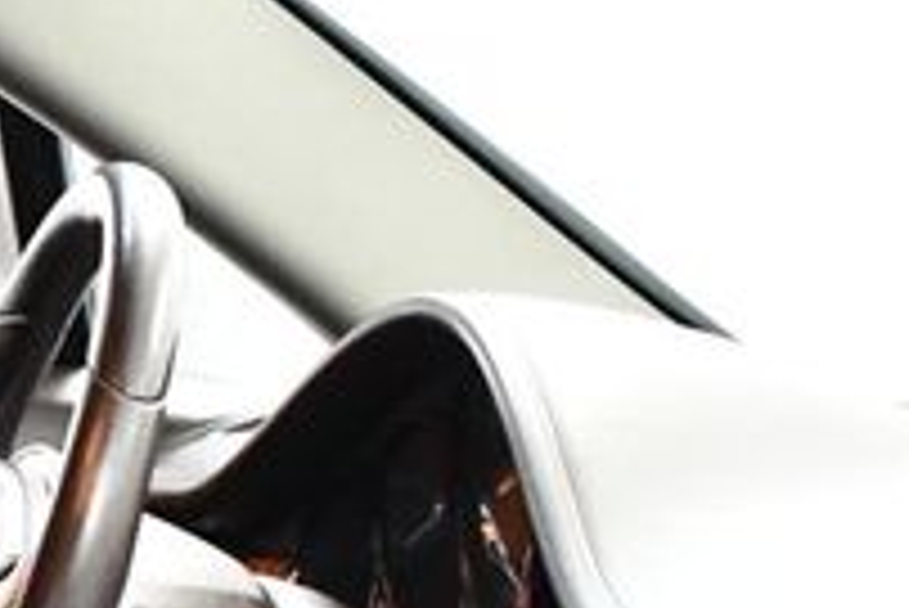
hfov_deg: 16.4
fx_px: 2880
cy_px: 928
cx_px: -441
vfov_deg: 11.5
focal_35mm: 114
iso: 5000
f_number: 3.5
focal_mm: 18
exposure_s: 1/60
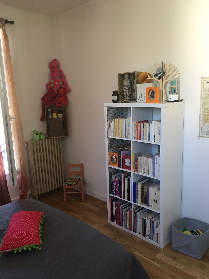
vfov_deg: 61.7
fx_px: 233
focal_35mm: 29
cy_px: 140
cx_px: 104
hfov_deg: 48.2
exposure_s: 1/17
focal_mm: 4.15
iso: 80
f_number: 2.2
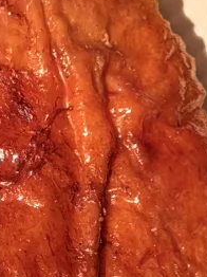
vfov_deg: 7.4
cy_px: 339
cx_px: 5
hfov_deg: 5.6
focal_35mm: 264
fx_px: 2108
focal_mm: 6.76
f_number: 1.78
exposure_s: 1/3891
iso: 64
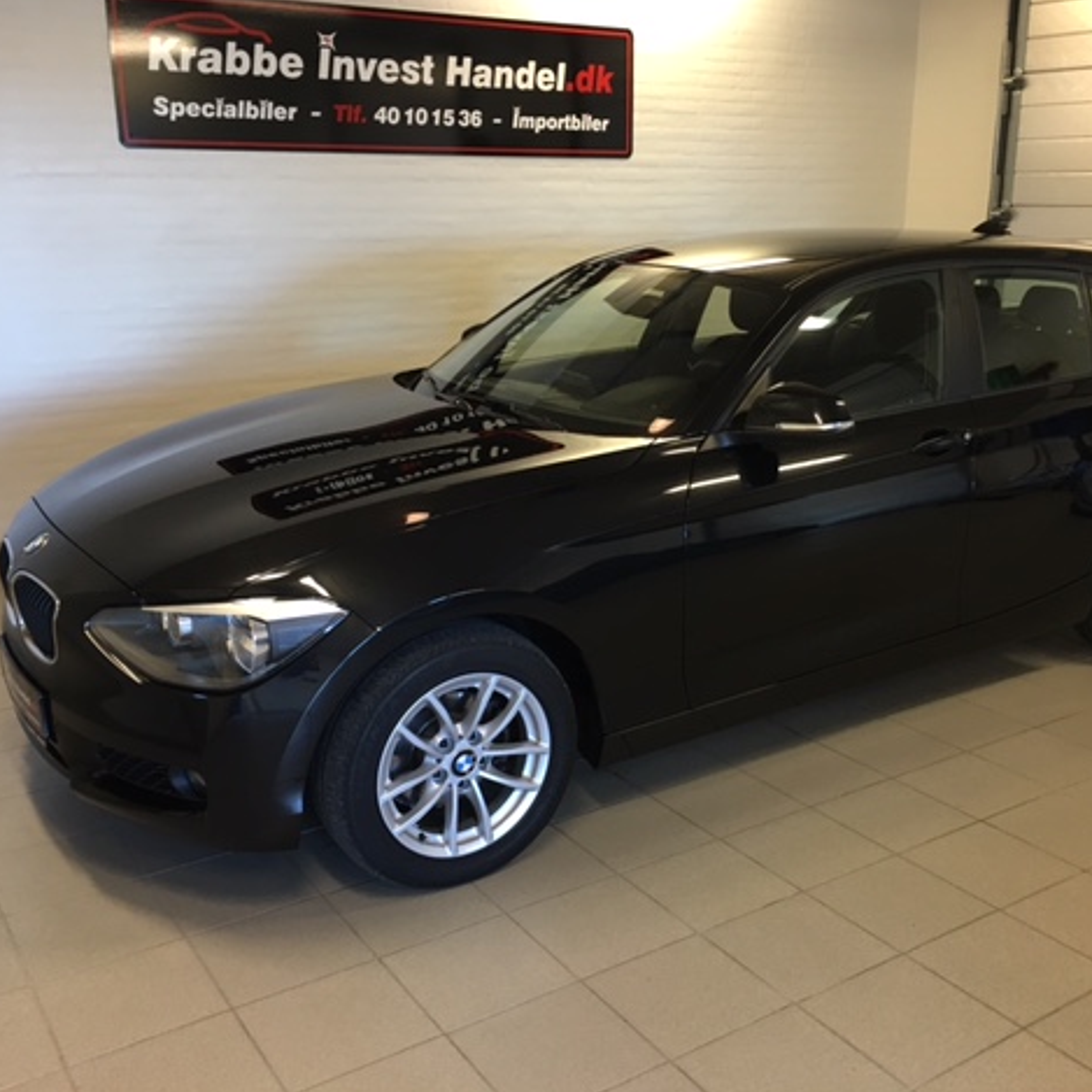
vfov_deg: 47.2
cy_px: 538
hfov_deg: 47.1
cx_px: 617
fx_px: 1249
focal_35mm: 35
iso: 125
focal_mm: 4.15
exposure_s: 1/33
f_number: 2.2
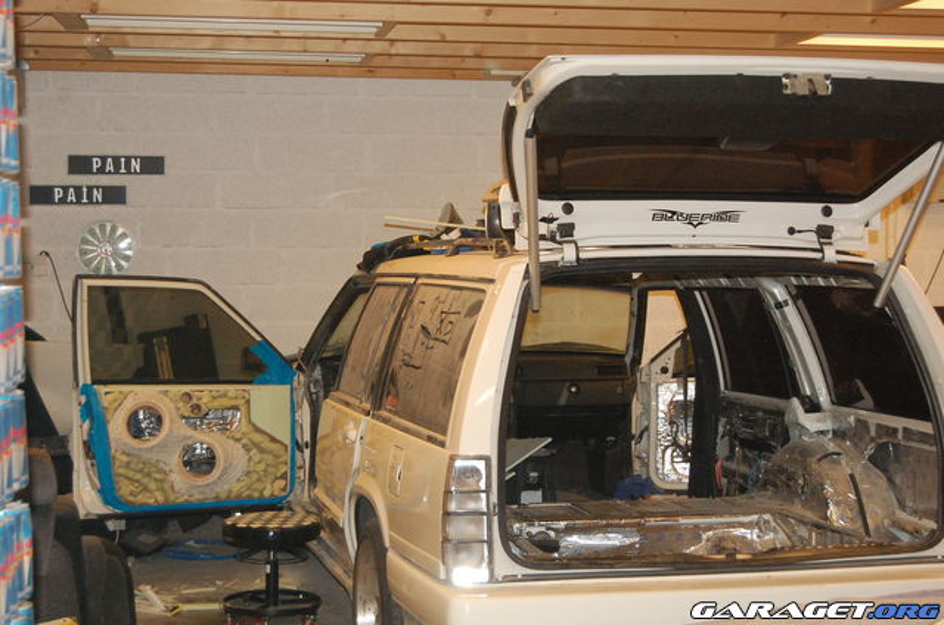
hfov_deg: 32.0
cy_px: 312
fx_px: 1649
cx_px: 472
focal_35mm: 63
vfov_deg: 21.5
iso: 1600
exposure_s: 1/60
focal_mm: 42
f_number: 5.3
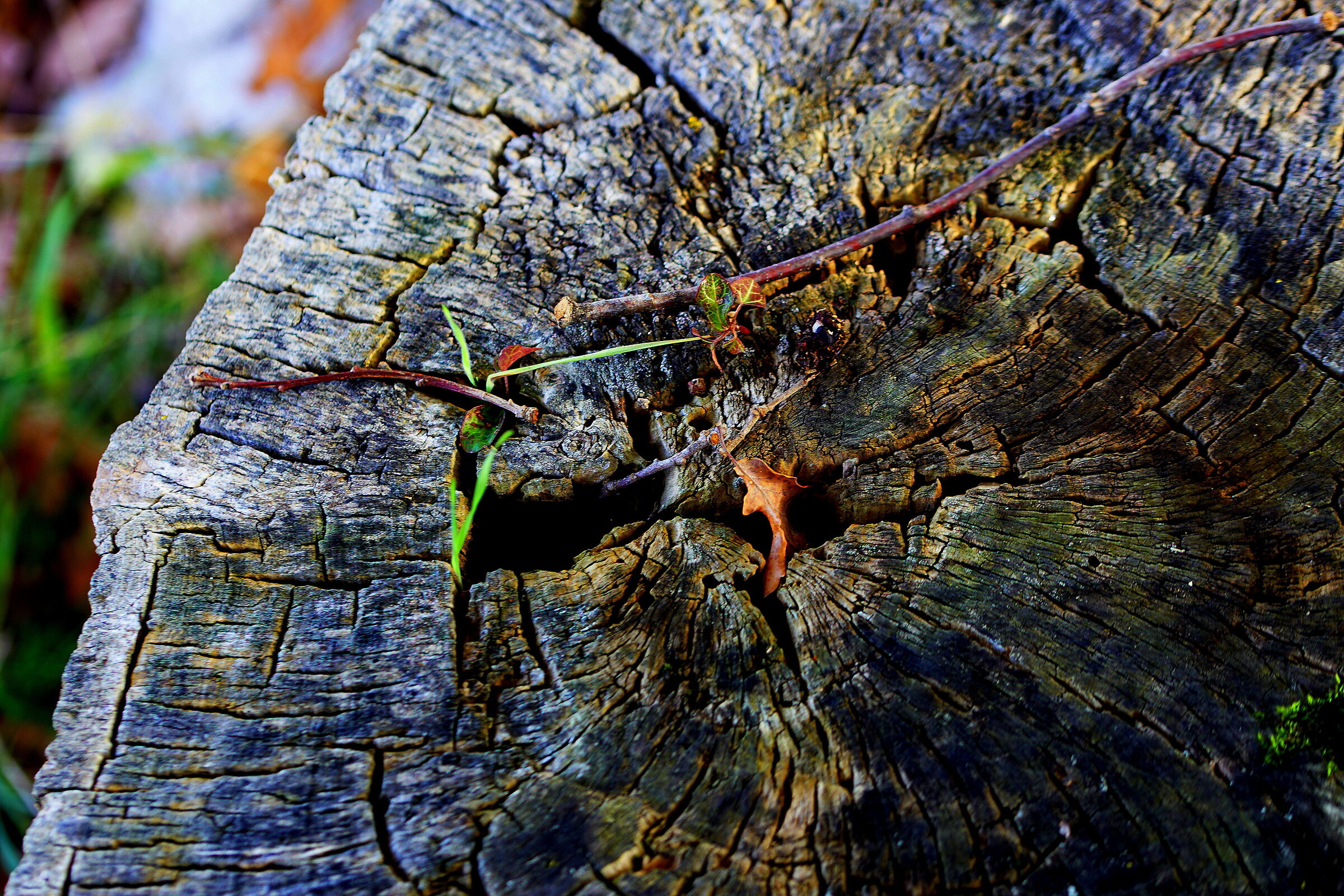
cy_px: 448
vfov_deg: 15.2
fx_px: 3360
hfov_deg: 22.6
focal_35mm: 90
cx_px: 672
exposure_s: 1/30
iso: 100
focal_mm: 60
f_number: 3.5
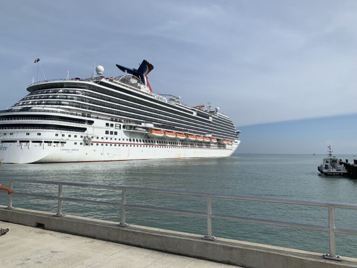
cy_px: 134
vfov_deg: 53.1
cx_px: 178
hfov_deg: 67.3
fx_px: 268
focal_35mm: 26
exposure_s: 1/4902
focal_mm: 4.25
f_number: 1.8
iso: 25
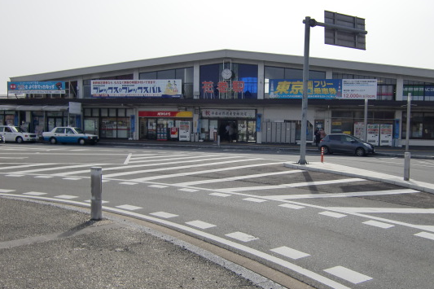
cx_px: 256
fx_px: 422
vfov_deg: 37.8
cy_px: 160
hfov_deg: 54.1
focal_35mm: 35
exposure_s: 1/320
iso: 64
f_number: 7
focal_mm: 4.9
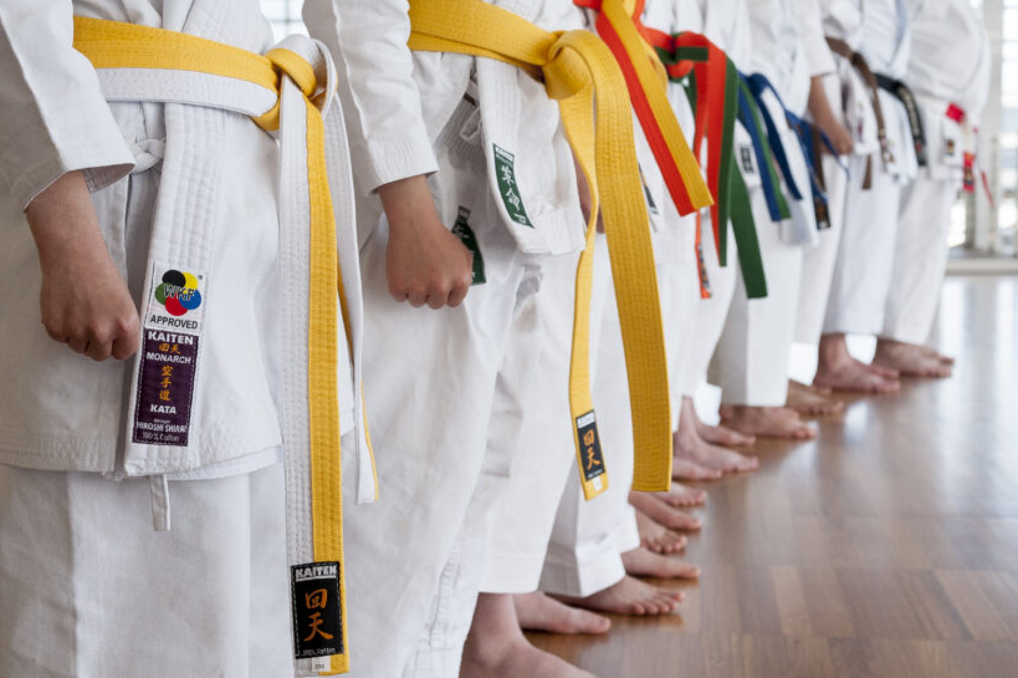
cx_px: 503
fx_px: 1696
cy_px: 335
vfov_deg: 22.6
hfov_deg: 33.4
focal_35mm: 60
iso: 400
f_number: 7.1
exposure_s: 1/125
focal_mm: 48
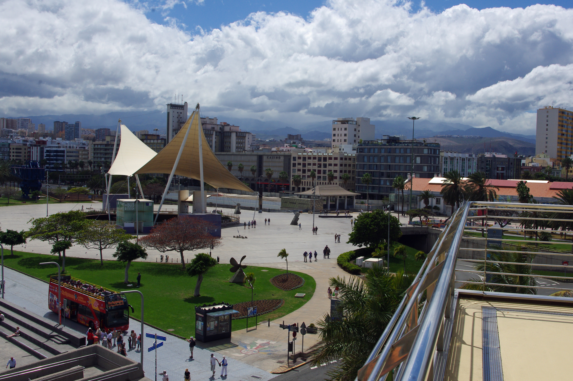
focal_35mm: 39
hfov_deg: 49.6
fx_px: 620
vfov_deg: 34.1
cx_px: 286
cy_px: 190
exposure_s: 1/400
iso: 200
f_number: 14
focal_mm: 26.25
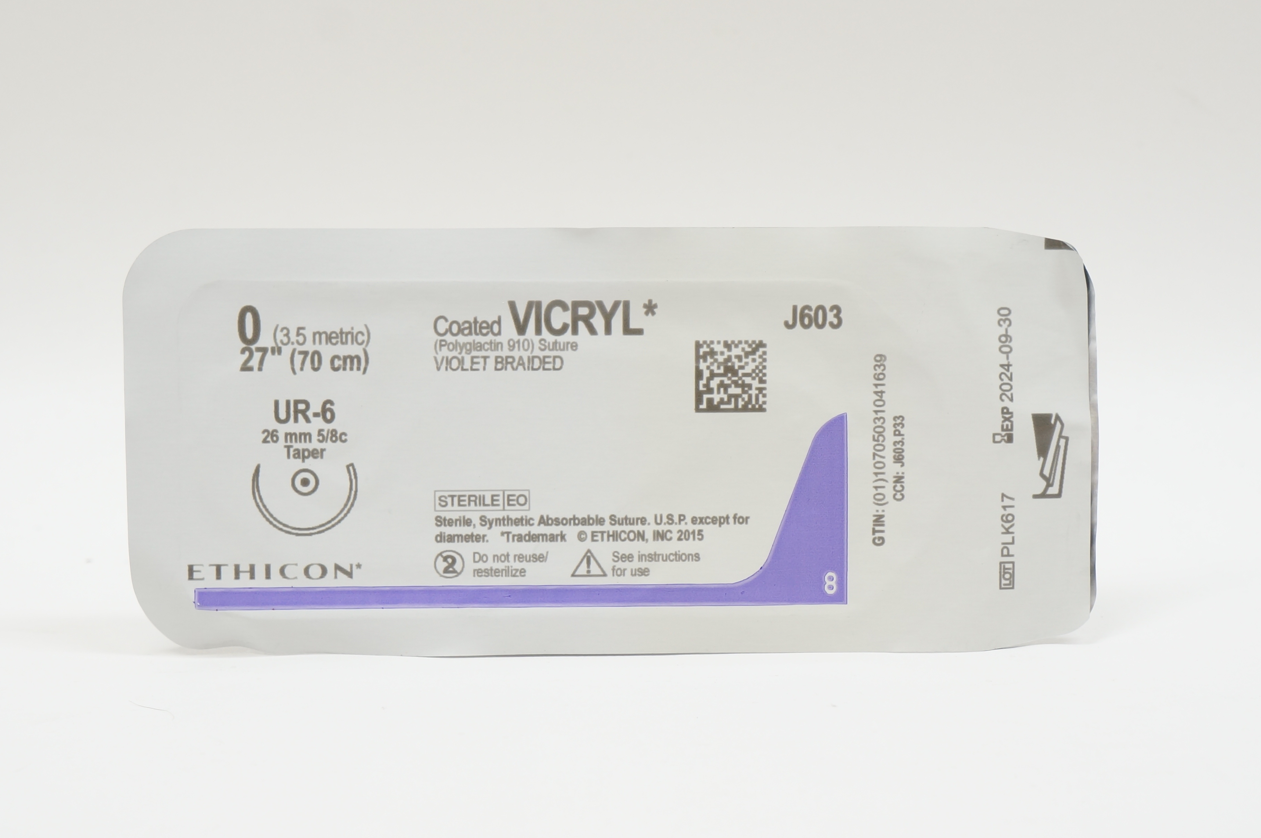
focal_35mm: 63
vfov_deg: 21.6
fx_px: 2193
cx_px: 633
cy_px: 441
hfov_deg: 32.1
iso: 400
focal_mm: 31
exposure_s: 1/40
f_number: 7.1
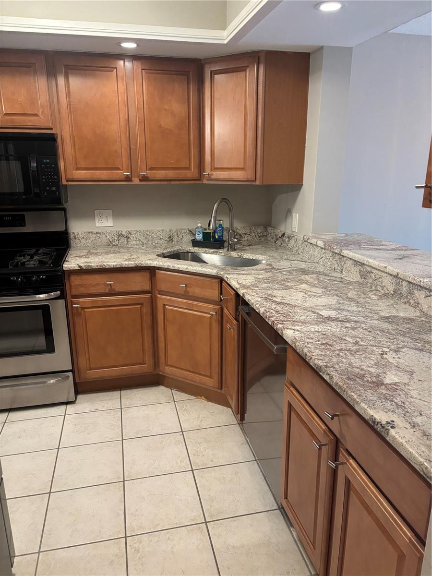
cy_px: 288
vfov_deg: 67.3
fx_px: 433
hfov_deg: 53.1
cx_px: 216
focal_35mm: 26
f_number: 1.6
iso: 320
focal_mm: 5.96
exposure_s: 1/60
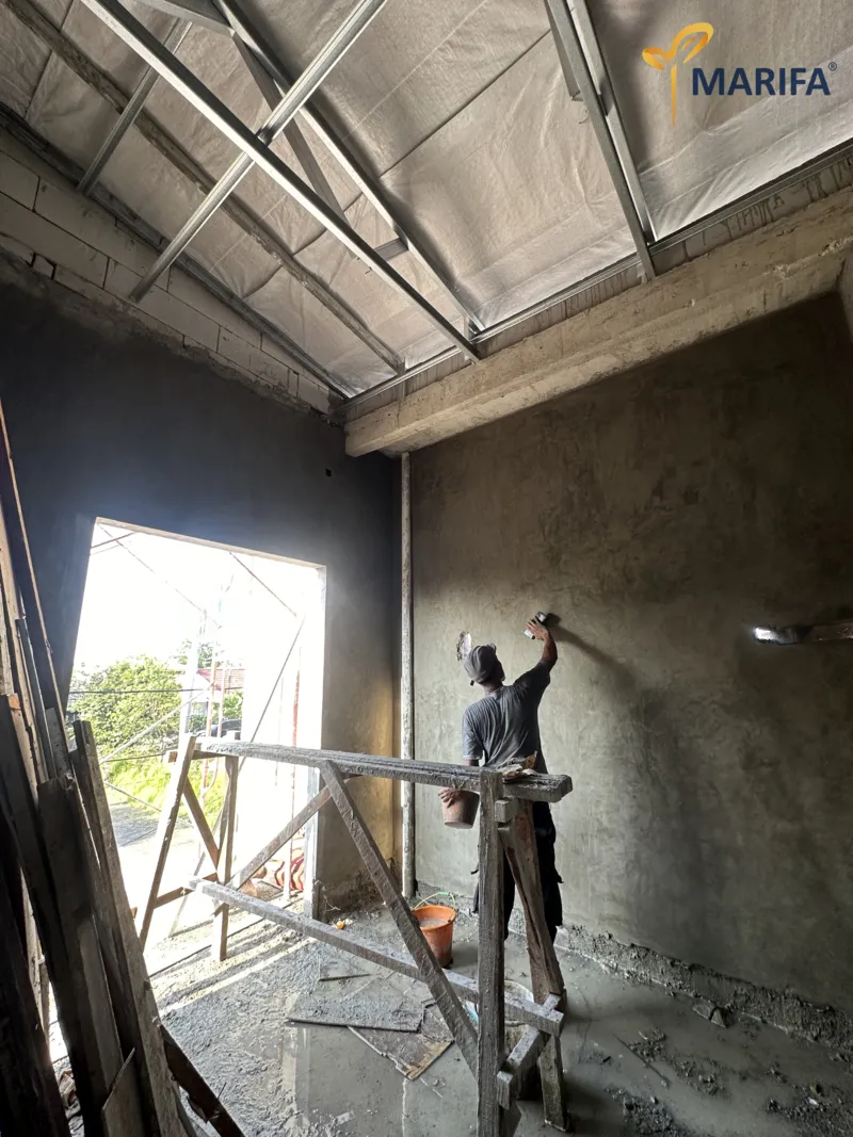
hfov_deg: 85.7
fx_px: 460
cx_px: 426
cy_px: 568
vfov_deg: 102.1
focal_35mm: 14
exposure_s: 1/99
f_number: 2.2
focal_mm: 2.22
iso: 125
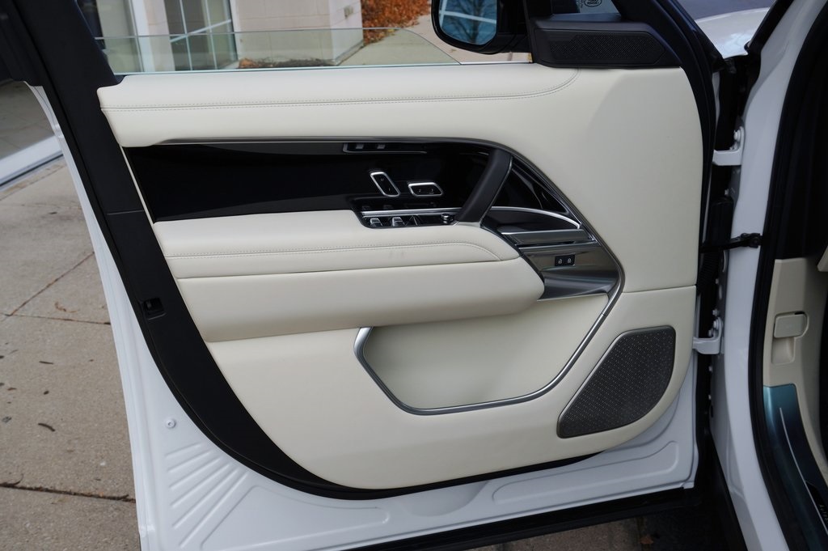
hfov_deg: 51.3
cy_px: 276
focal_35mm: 38
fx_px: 862
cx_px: 414
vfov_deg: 35.4
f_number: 8
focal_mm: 25
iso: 100
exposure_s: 1/250
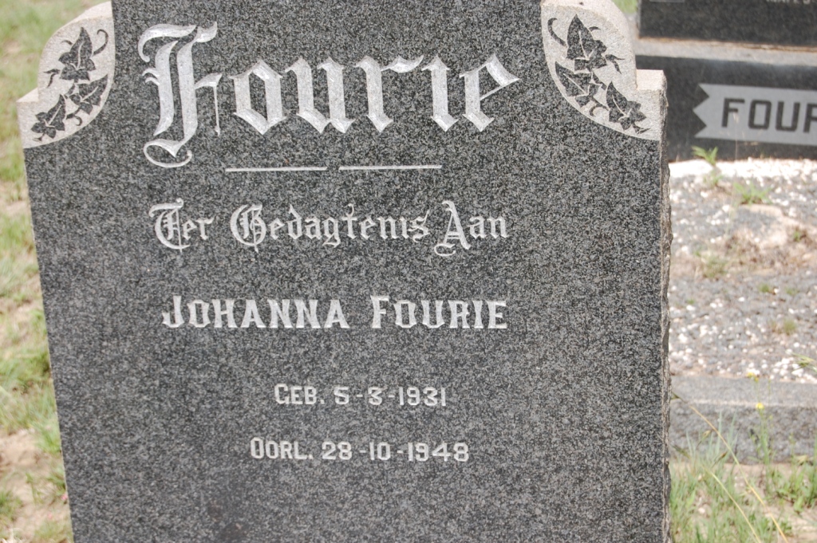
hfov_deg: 24.6
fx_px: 1871
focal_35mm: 82
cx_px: 408
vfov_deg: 16.5
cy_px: 272
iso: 200
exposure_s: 1/250
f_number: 8
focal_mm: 55
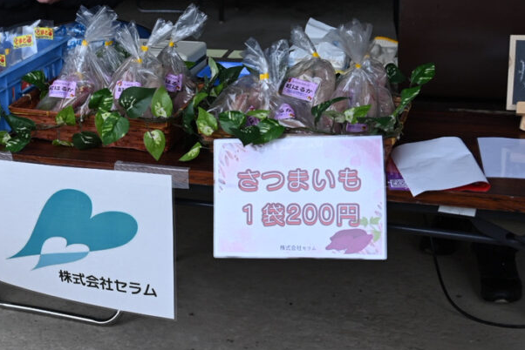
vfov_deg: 20.0
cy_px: 171
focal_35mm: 68
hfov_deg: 29.0
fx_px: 992
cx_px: 102
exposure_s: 1/250
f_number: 5
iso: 220
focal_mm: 40
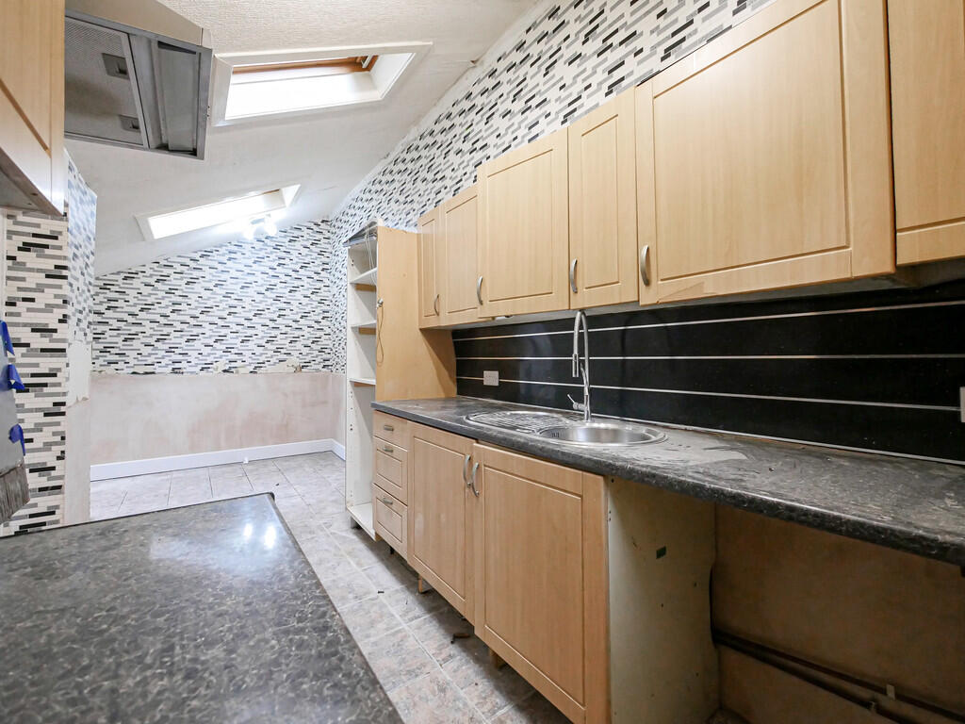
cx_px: 482
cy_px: 362
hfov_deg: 102.1
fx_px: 390
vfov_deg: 85.7
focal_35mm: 14
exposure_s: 1/60
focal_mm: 7
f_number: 4
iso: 3200
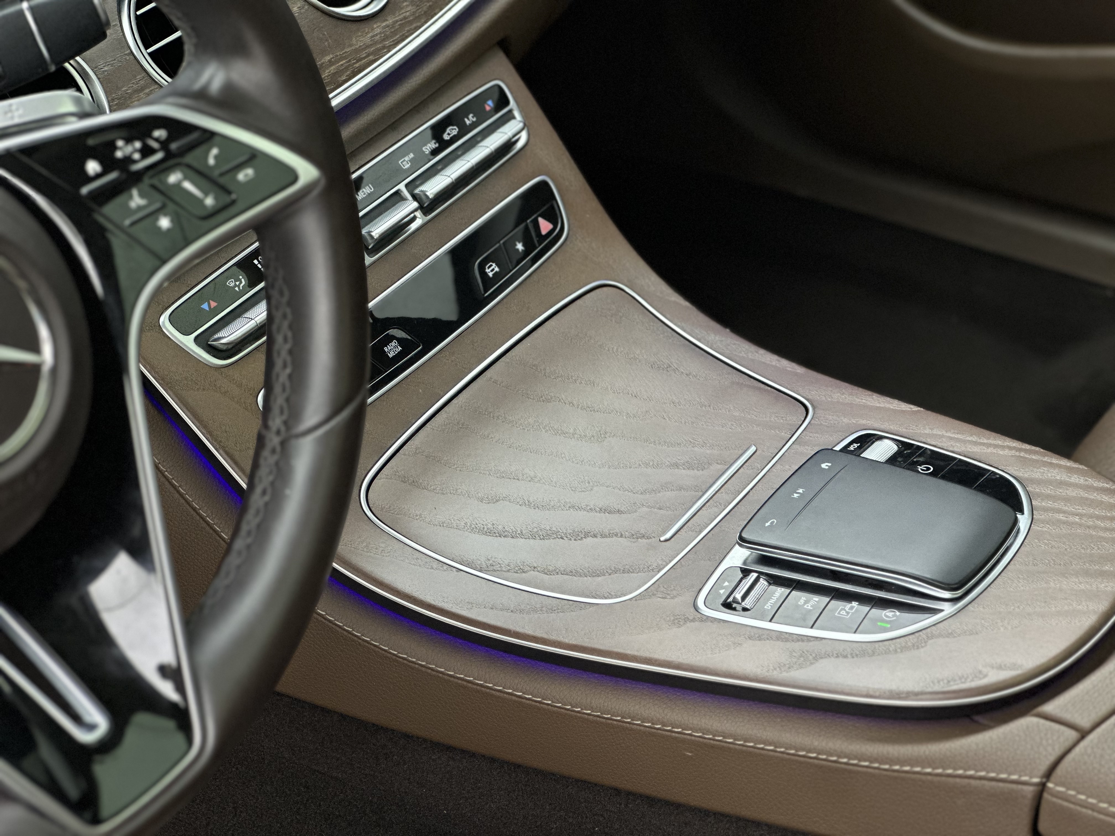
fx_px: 2480
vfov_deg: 19.1
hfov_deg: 25.3
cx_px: 558
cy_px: 418
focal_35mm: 77
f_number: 2.8
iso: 160
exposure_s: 1/100
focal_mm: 9
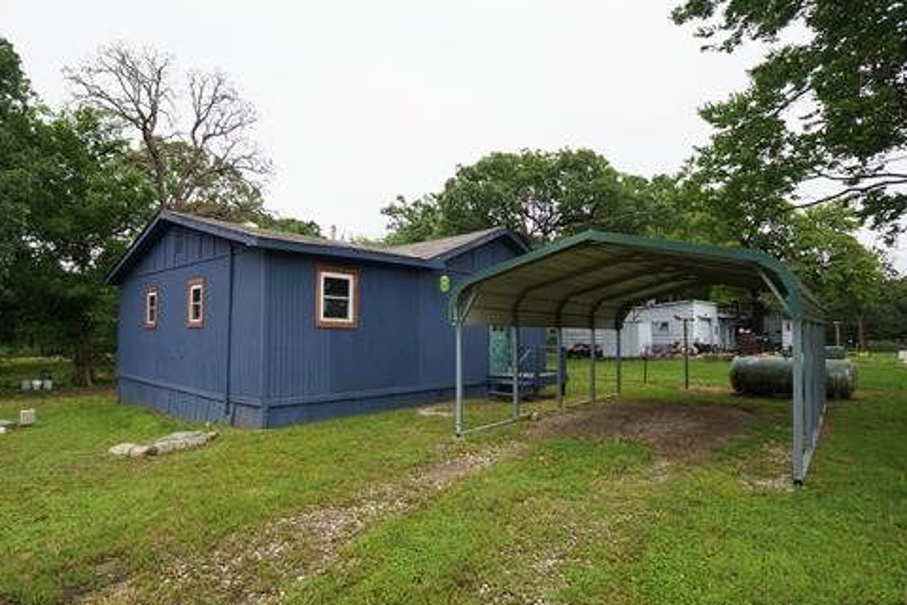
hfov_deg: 83.6
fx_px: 504
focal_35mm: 20
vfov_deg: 61.9
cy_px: 323
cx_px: 395
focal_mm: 10
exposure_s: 1/200
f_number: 2.8
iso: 160
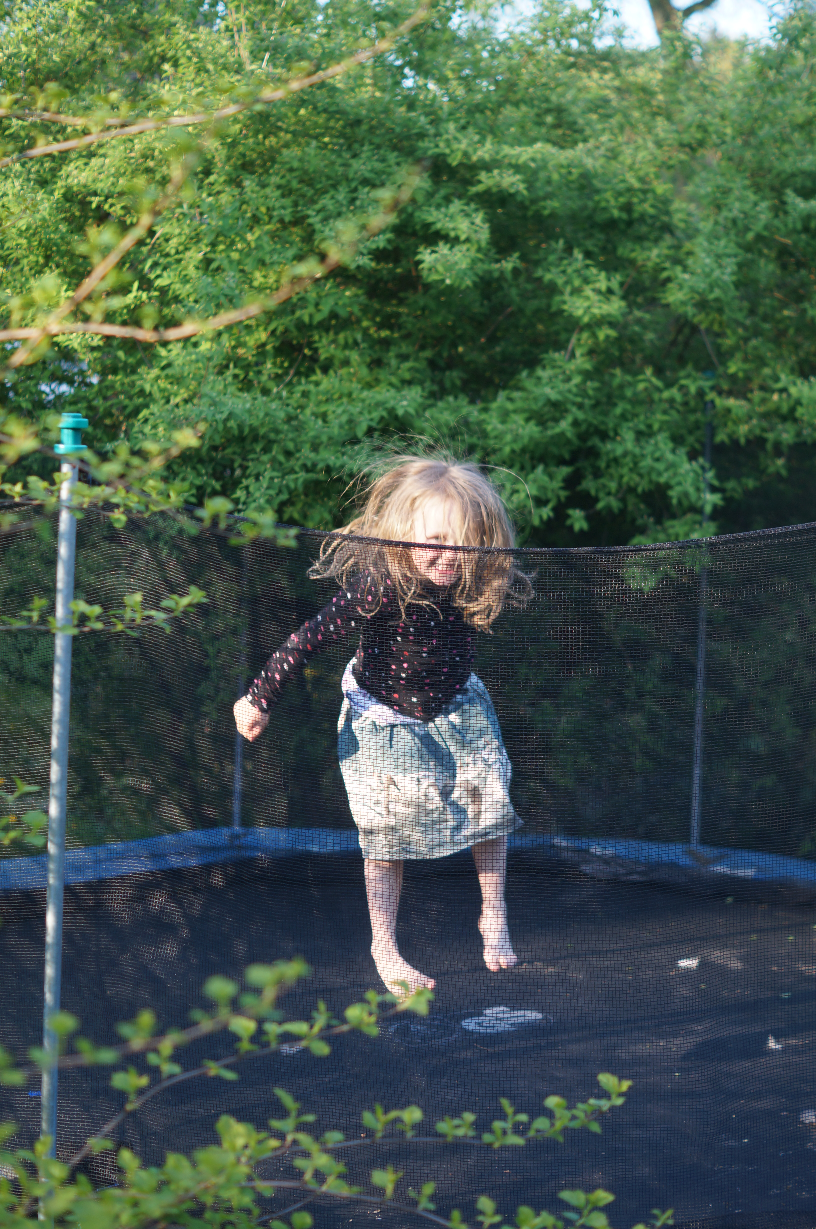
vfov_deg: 27.0
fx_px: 2556
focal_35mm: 75
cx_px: 408
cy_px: 614
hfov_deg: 18.1
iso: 100
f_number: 2.2
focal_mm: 50
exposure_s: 1/250
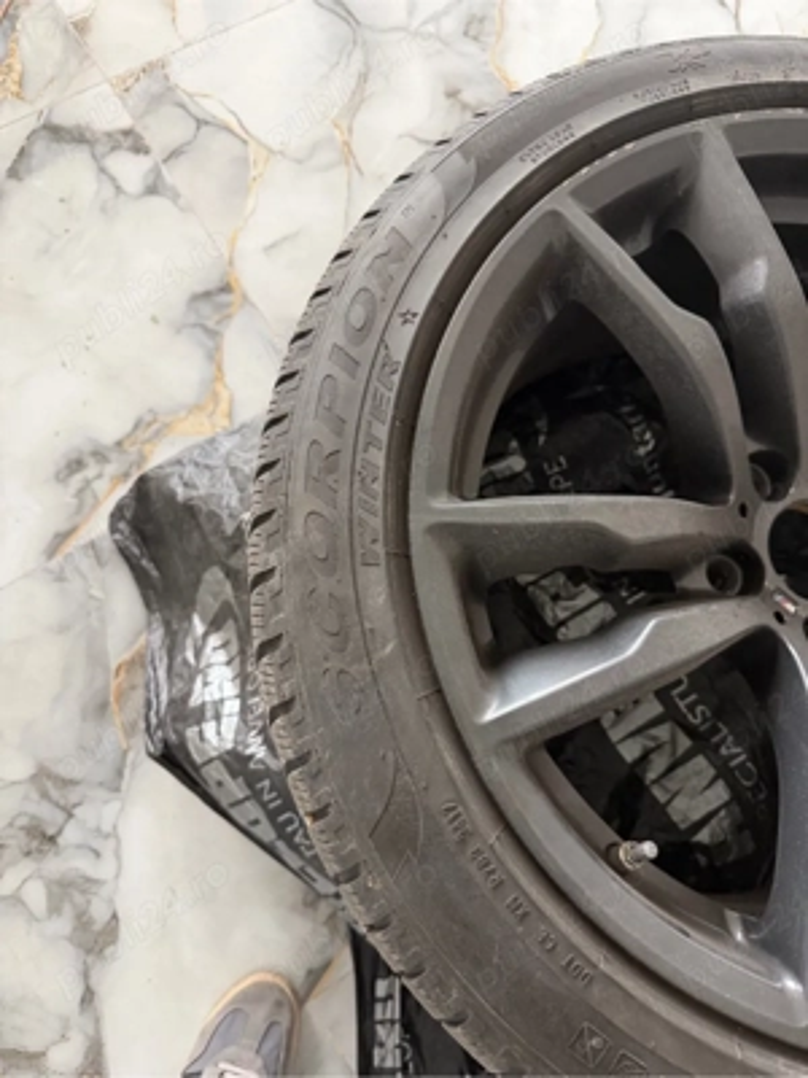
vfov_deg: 71.6
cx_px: 404
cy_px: 539
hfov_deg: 56.8
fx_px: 747
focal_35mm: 24
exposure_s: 1/60
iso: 320
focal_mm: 6.76
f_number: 1.78
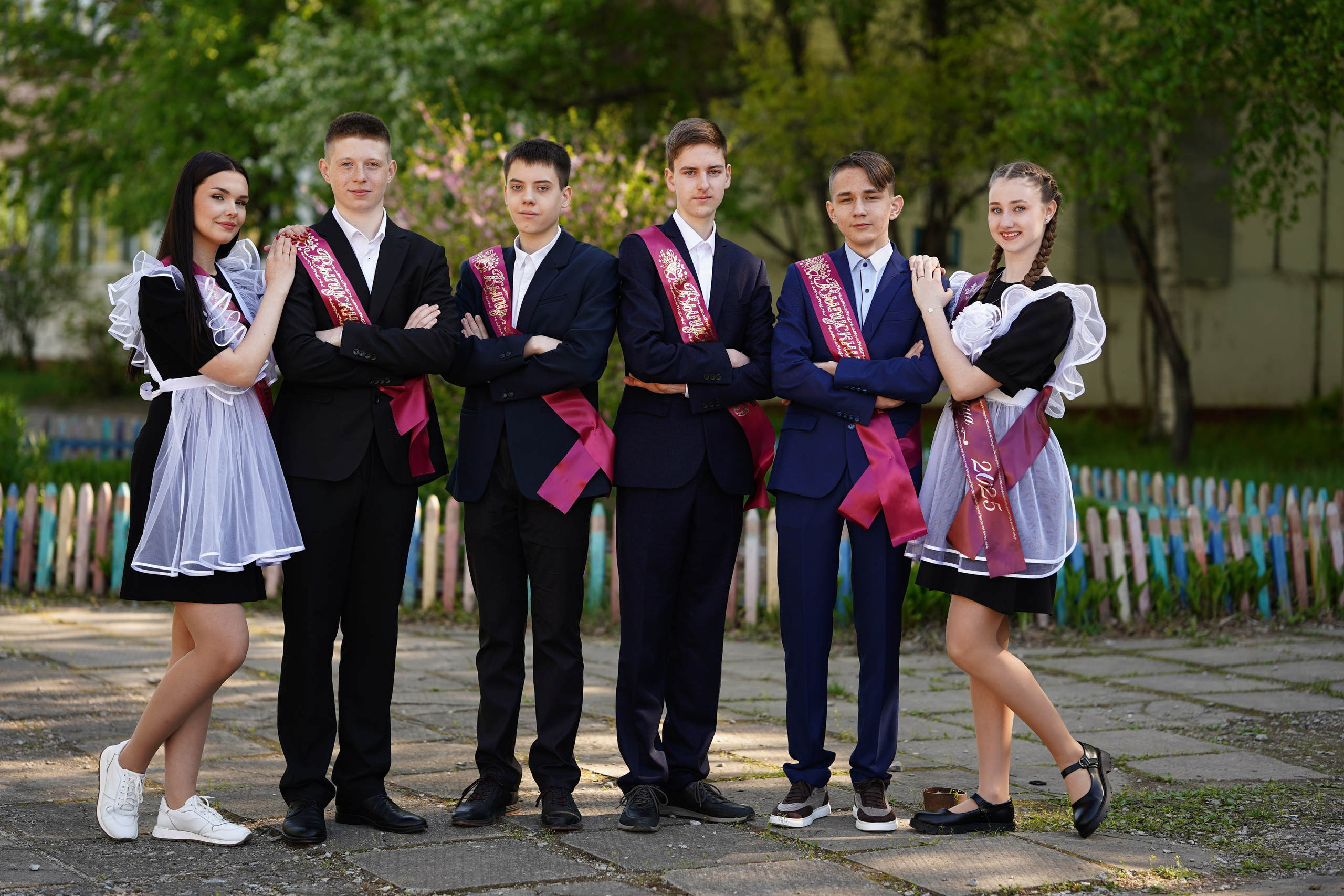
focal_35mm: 85
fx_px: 3173
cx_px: 672
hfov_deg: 23.9
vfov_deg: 16.1
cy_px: 448
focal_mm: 85
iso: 100
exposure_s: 1/500
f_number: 2.2
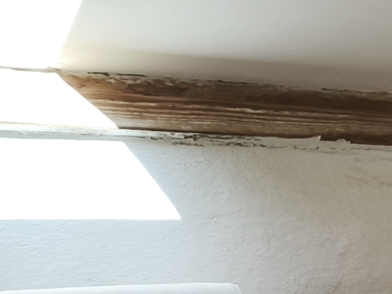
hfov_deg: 11.2
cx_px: 787
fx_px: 1799
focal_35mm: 159
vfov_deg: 9.0
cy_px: 514
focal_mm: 5.35
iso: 100
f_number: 1.7
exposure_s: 1/100
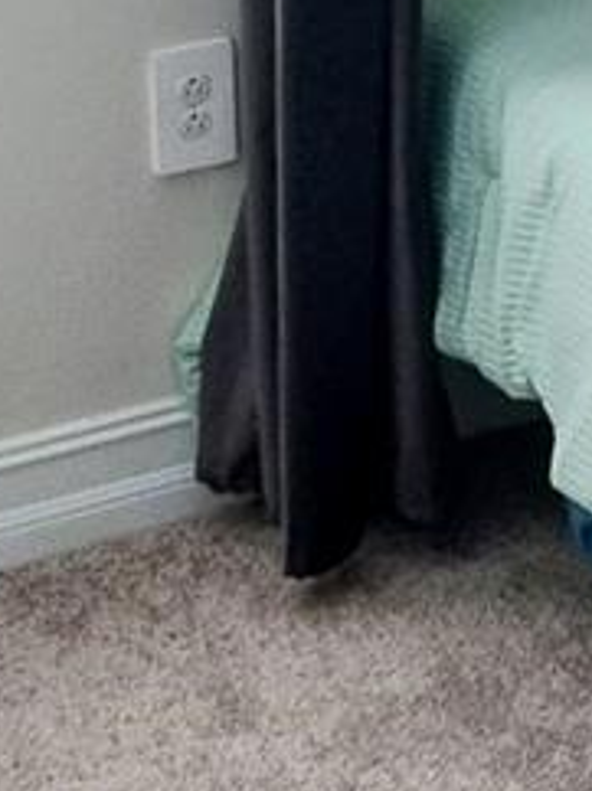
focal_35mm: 124
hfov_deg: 11.5
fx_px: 2833
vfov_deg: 14.8
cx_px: 847
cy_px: -396
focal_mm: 4.71
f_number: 1.7
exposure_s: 1/120
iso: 100
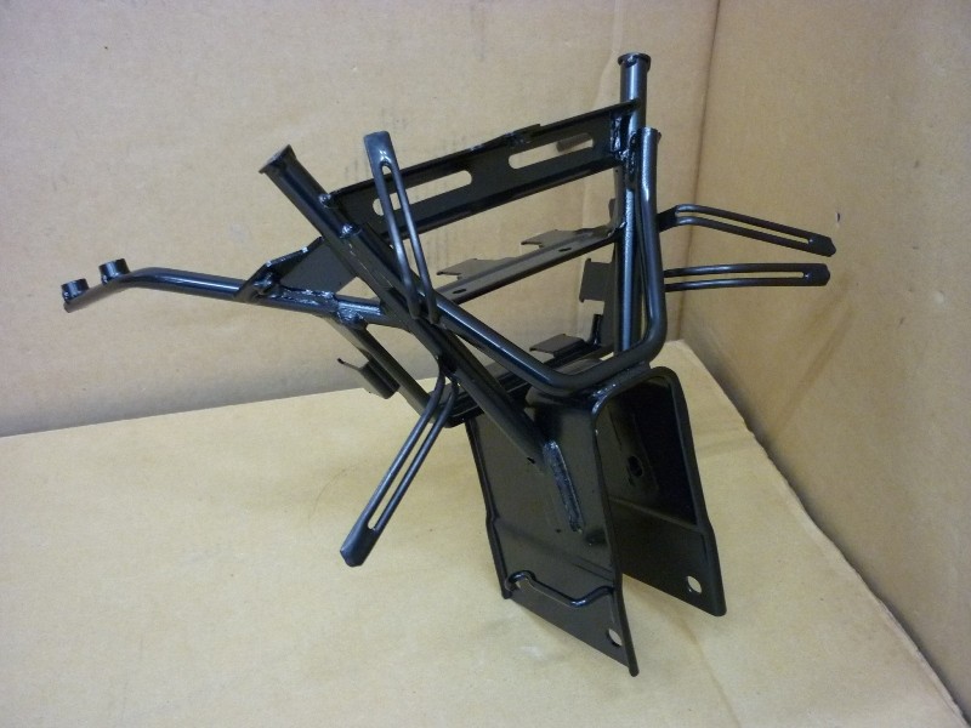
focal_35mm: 33
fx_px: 926
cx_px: 486
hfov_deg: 55.4
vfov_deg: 42.9
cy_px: 364
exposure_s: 1/10
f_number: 2.8
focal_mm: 5.5
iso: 400
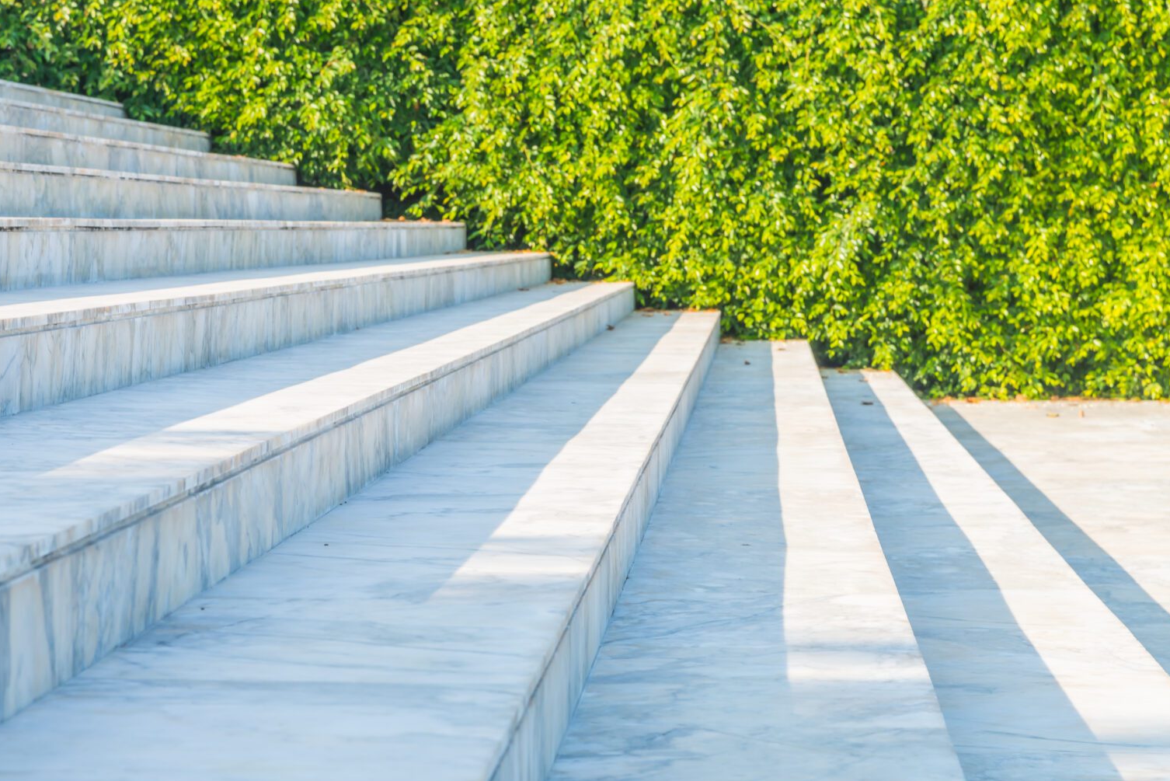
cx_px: 517
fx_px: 4974
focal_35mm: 153
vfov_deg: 9.0
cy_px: 469
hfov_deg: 13.4
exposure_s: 1/100
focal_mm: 120
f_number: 11
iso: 100
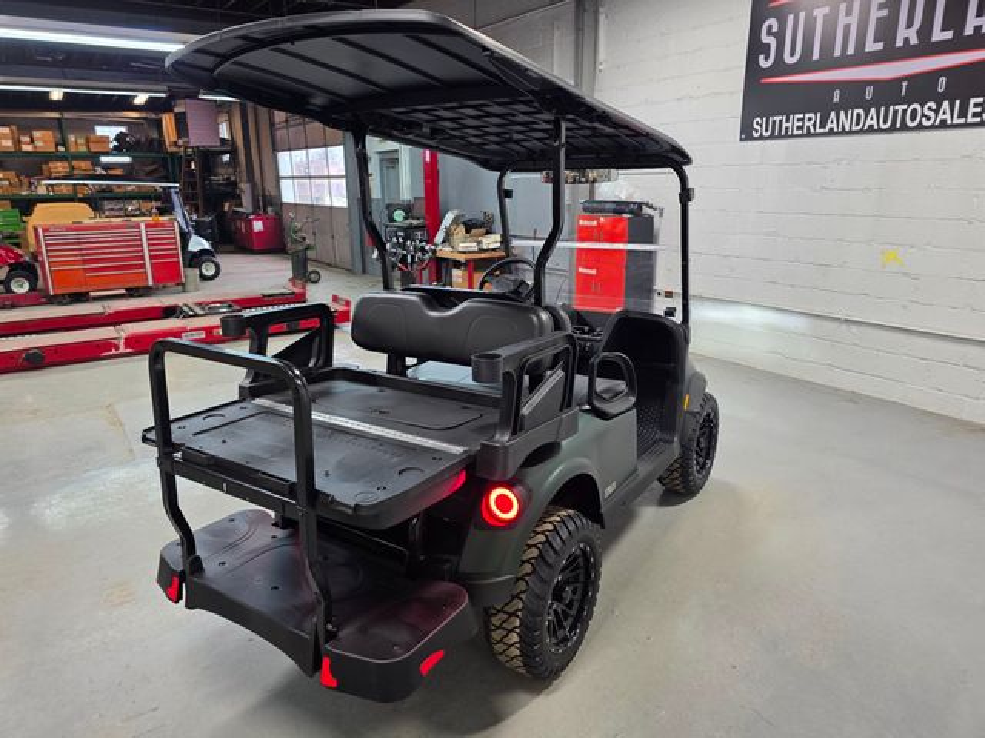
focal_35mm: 23
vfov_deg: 58.9
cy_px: 369
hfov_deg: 73.9
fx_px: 654
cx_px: 492
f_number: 1.7
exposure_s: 1/120
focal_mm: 6.3
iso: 100
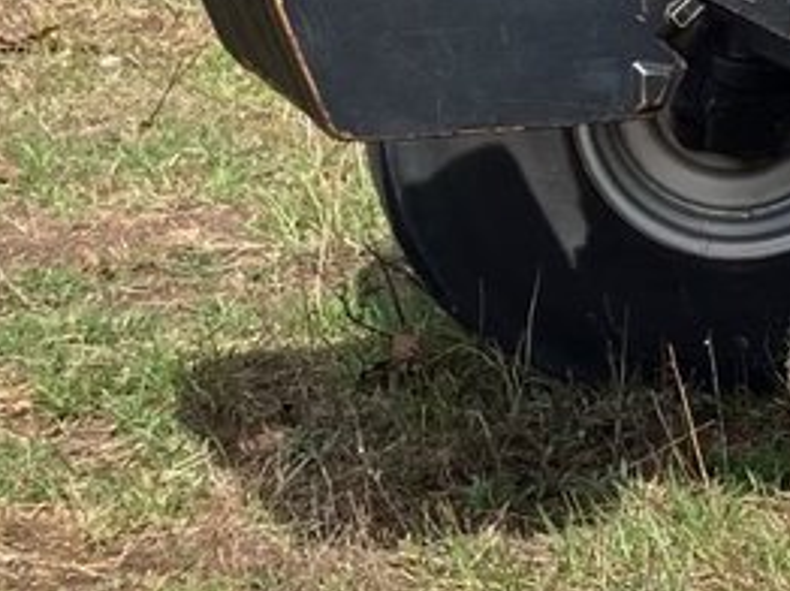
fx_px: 3694
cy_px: 50
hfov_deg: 10.4
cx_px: 1961
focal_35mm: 162
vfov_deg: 9.1
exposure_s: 1/1012
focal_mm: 3.99
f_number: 1.8
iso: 32
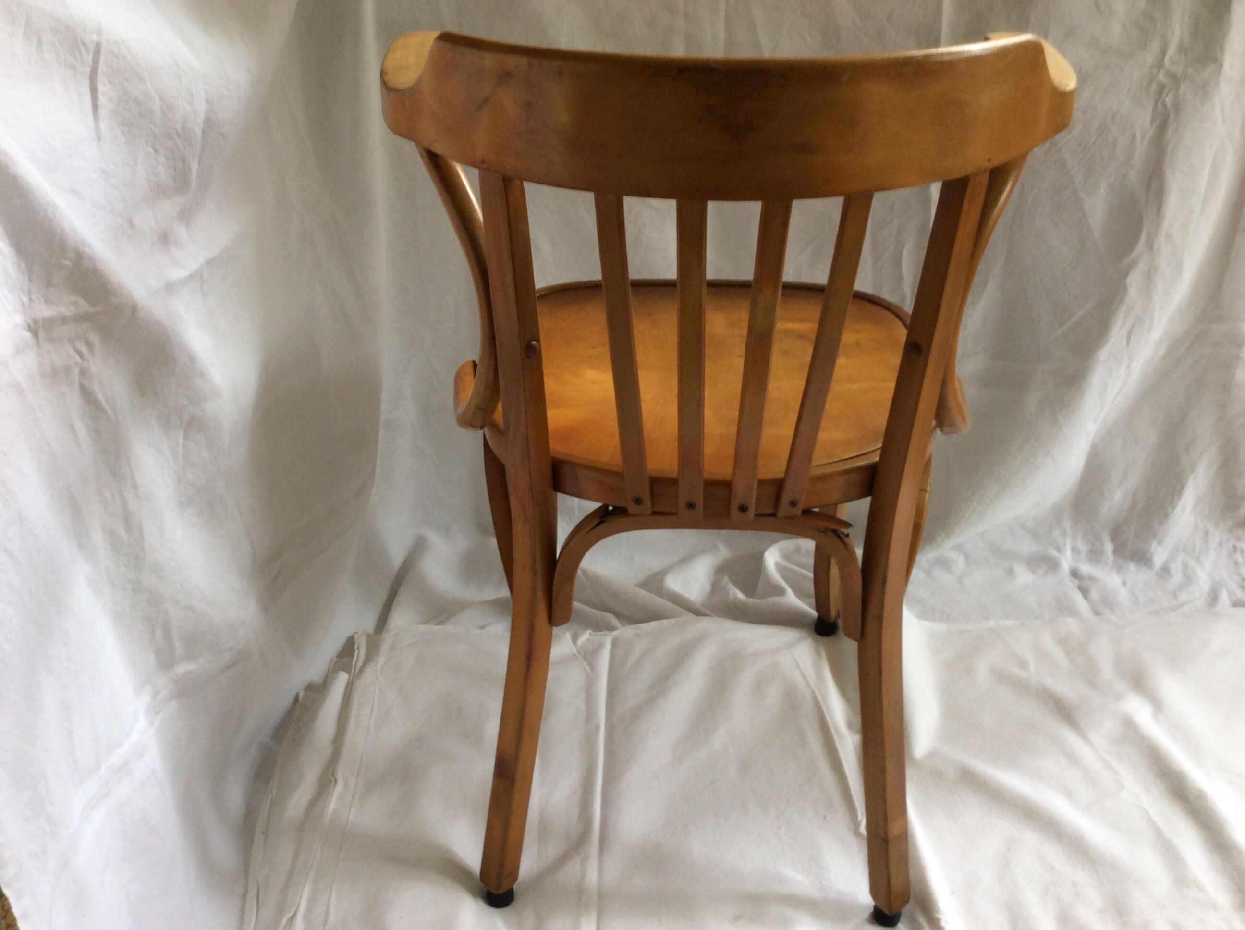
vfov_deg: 44.1
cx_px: 622
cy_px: 465
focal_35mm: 32
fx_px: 1149
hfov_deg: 56.9
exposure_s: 1/25
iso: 40
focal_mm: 3.3
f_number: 2.4
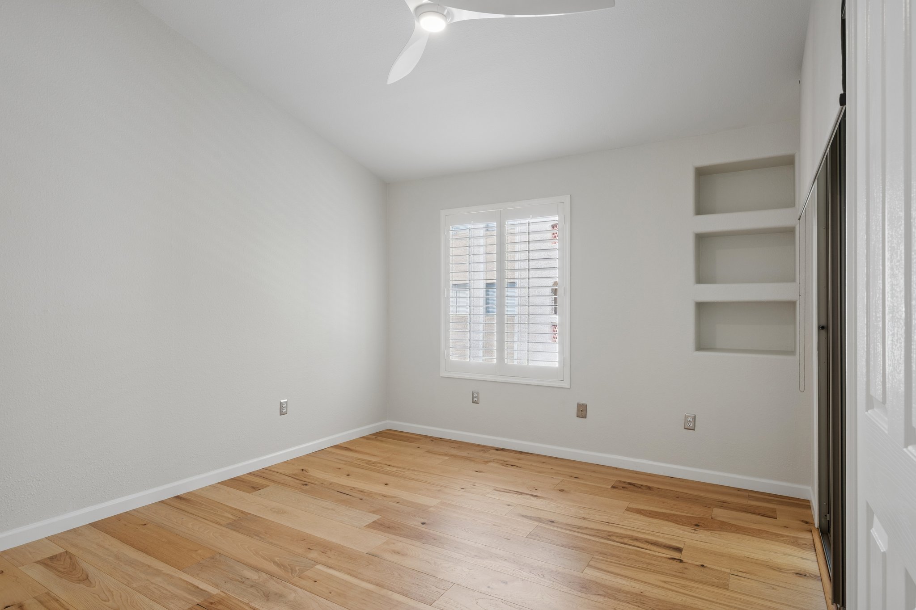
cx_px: 458
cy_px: 305
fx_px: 483
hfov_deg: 86.9
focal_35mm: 19
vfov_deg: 64.5
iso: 320
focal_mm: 19
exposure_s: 1/100
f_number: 8
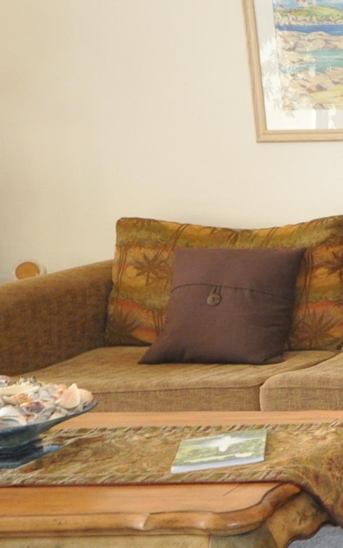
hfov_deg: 13.9
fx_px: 1091
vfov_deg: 28.2
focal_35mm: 73
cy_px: 283
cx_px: 765
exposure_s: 1/60
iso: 800
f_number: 4.8
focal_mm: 14
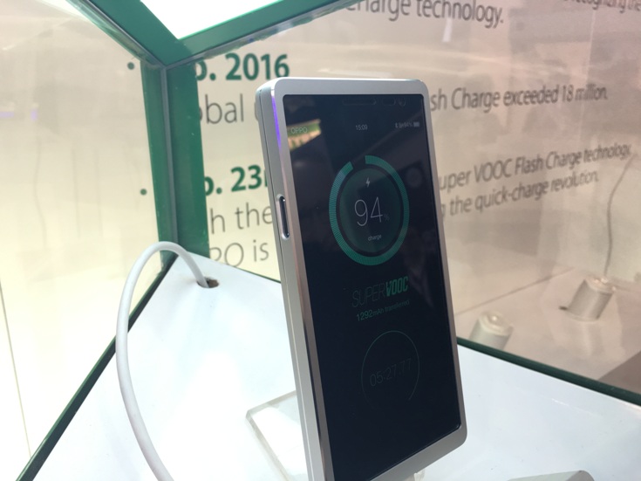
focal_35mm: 29
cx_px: 320
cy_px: 240
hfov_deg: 61.7
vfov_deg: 48.2
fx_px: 537
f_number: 2.2
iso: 50
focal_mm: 4.15
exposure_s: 1/33
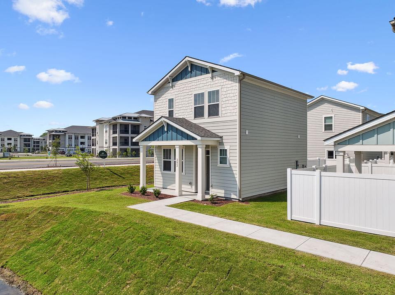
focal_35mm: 24
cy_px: 148
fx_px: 274
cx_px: 198
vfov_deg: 56.8
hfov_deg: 71.6
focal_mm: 12.3
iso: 100
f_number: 2.8
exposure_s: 1/2500
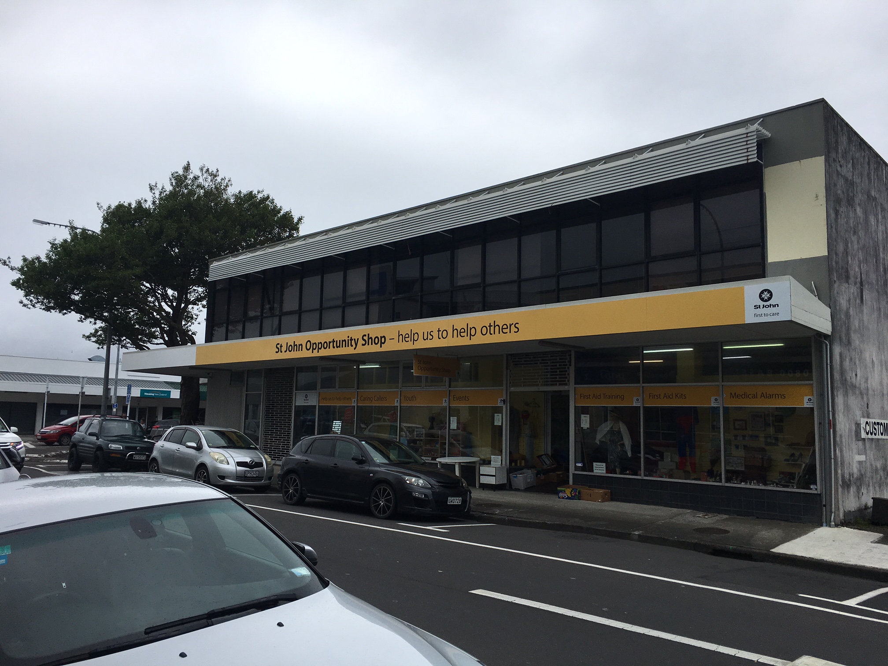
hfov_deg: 61.7
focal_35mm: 29
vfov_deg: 48.2
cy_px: 333
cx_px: 444
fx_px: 744
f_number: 2.2
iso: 25
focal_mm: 4.15
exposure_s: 1/2404
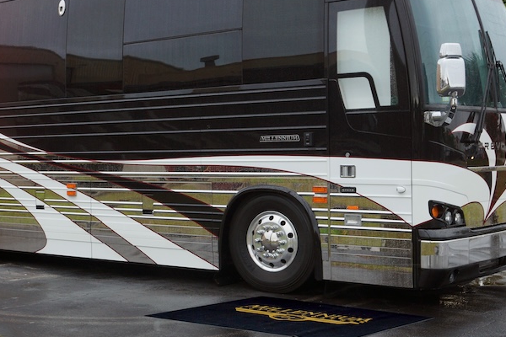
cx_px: 142
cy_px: 93
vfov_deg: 24.4
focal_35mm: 55
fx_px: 773
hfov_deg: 35.6
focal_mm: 22
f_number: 4
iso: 160
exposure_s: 1/60
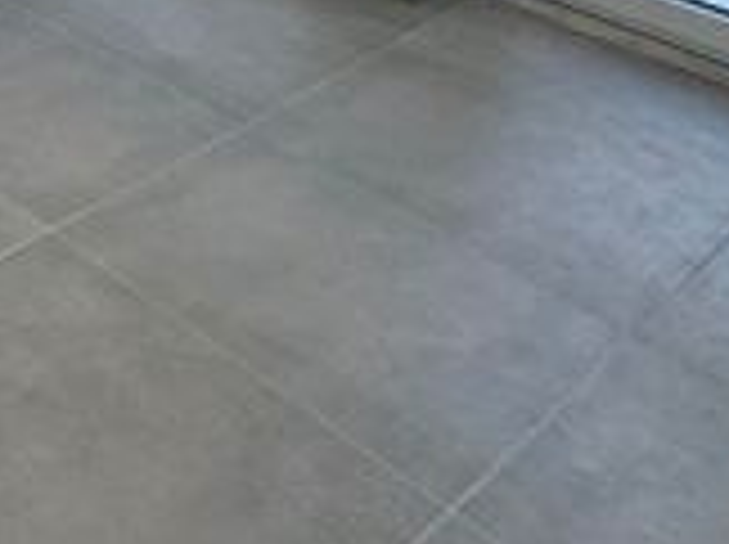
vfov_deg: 17.5
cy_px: -526
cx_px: -506
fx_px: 1283
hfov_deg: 22.4
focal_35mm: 61
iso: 80
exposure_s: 1/100
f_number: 2.2
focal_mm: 2.22
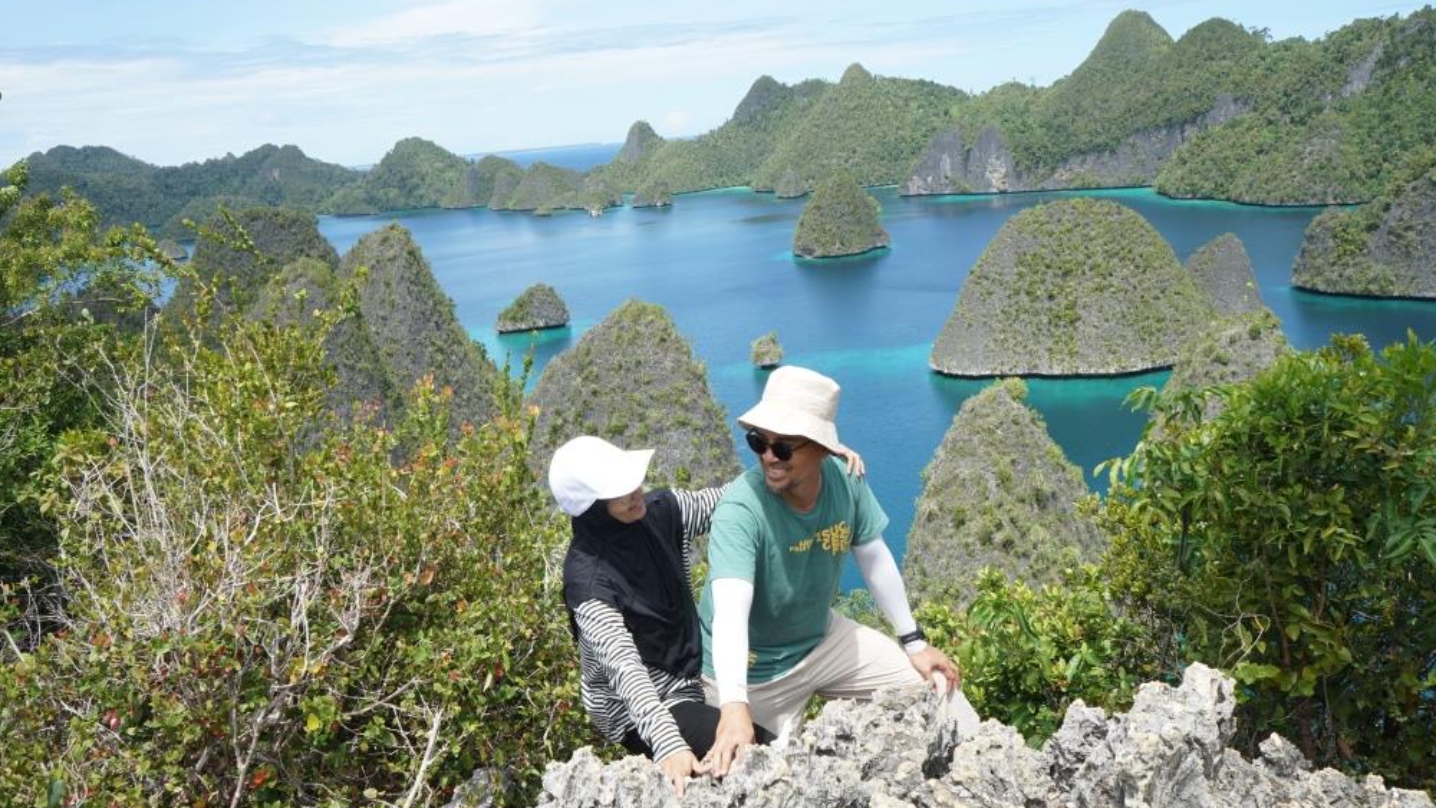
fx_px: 1143
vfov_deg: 38.9
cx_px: 714
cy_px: 446
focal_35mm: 30
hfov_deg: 64.3
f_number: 18
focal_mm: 28
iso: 800
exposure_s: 1/250
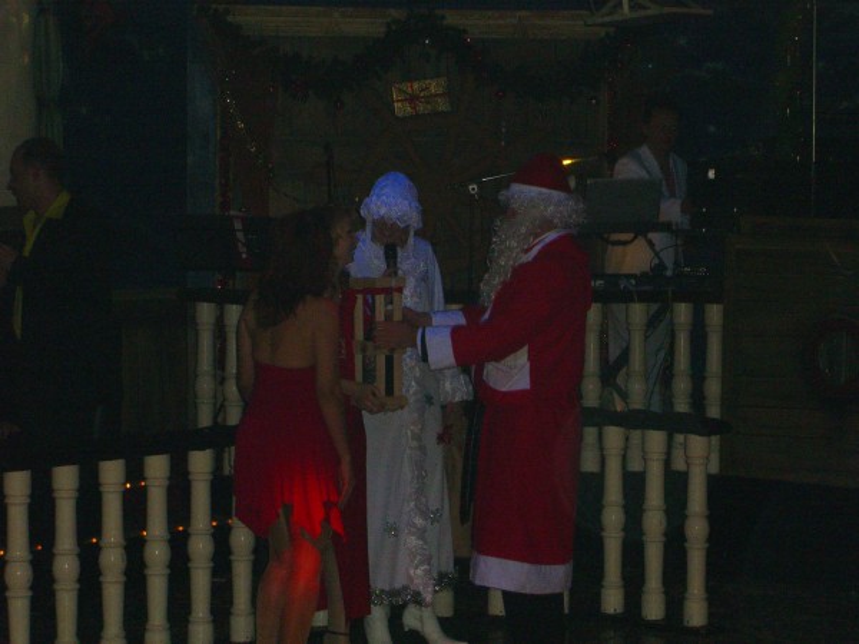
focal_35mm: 114
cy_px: 322
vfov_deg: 13.0
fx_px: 2829
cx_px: 430
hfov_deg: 17.3
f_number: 5.1
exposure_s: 1/60
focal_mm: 23.7
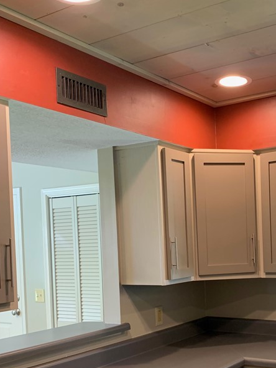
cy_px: 258
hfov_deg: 31.6
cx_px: 209
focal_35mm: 45
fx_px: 478
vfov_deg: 41.3
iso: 160
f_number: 1.8
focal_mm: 4.25
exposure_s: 1/60
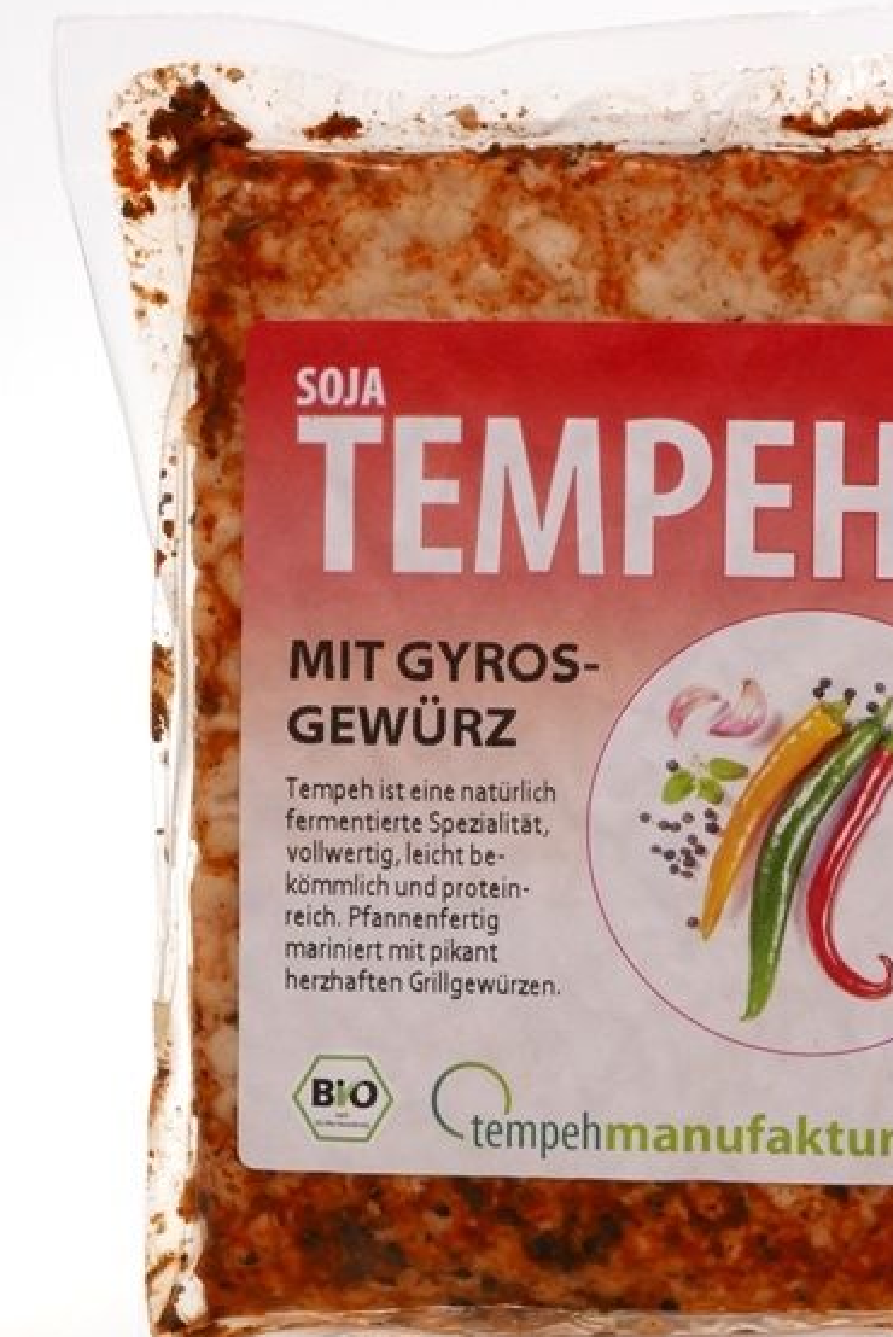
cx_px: 602
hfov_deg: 13.2
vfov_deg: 19.6
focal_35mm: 104
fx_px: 3865
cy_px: 608
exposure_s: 1/40
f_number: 16
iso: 800
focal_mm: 32.6
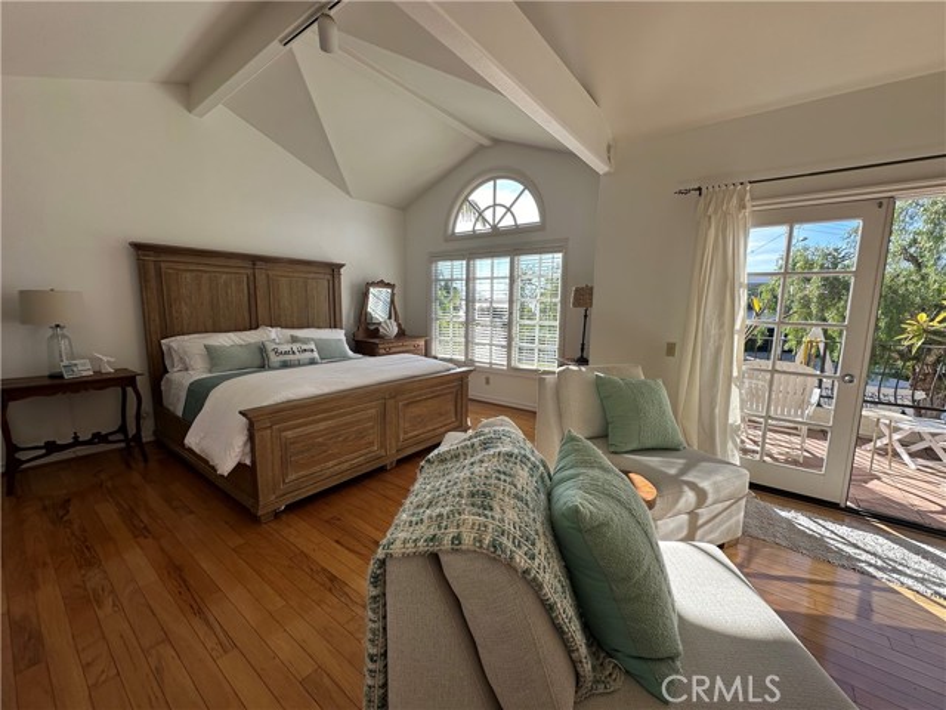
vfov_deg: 85.7
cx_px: 473
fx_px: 383
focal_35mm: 14
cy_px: 355
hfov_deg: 102.1
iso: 40
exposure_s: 1/461
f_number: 2.2
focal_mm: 2.22
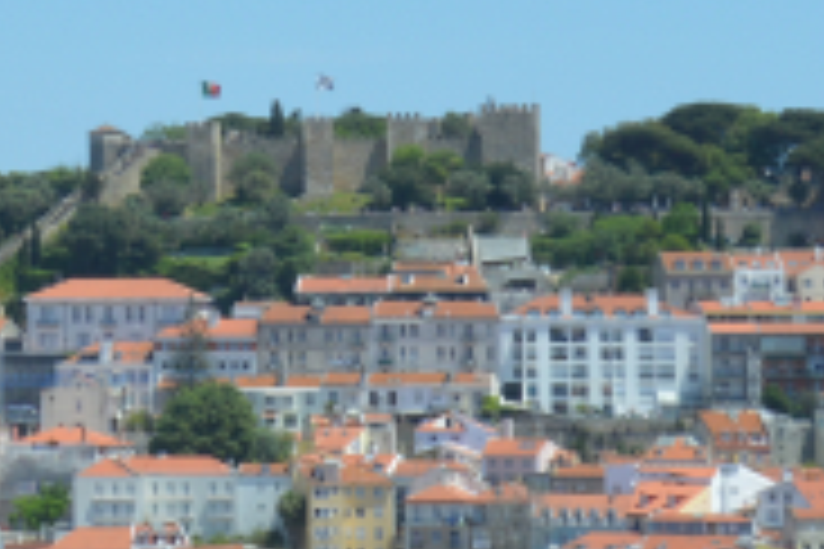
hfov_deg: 9.0
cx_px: -441
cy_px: 9
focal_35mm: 223
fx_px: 5104
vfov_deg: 6.1
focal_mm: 34
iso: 100
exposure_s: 1/250
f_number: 8
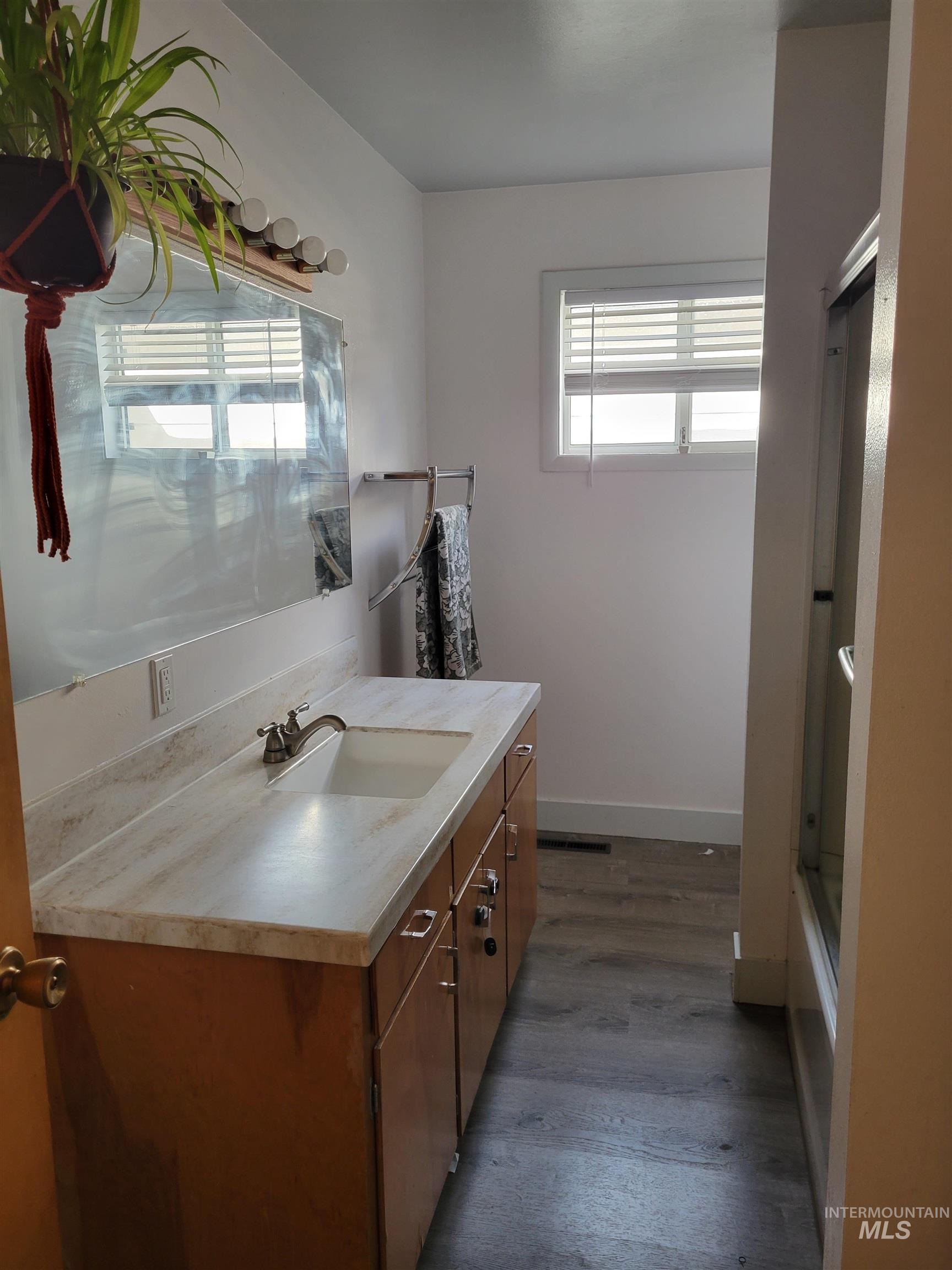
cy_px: 635
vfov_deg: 67.3
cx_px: 476
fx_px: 953
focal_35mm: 26
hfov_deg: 53.1
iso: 160
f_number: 1.8
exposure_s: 1/120
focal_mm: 5.4
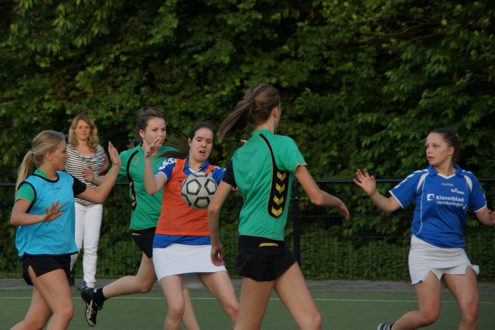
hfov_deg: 10.2
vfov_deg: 6.8
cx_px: 248
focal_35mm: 202
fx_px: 2786
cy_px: 165
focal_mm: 135
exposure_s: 1/500
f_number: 6.3
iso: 400
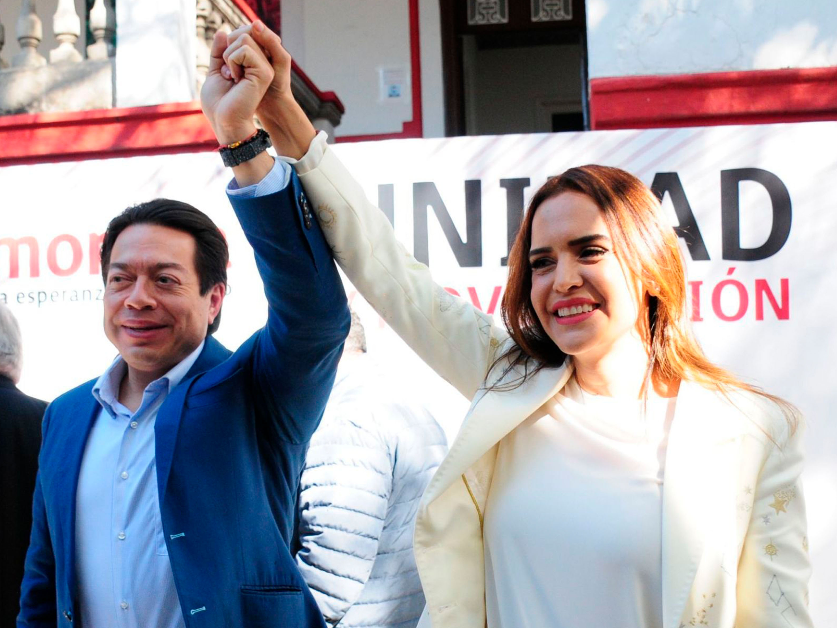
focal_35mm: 30
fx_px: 725
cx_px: 419
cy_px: 322
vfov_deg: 46.8
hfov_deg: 60.0
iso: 160
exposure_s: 1/30
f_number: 2.2
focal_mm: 4.15
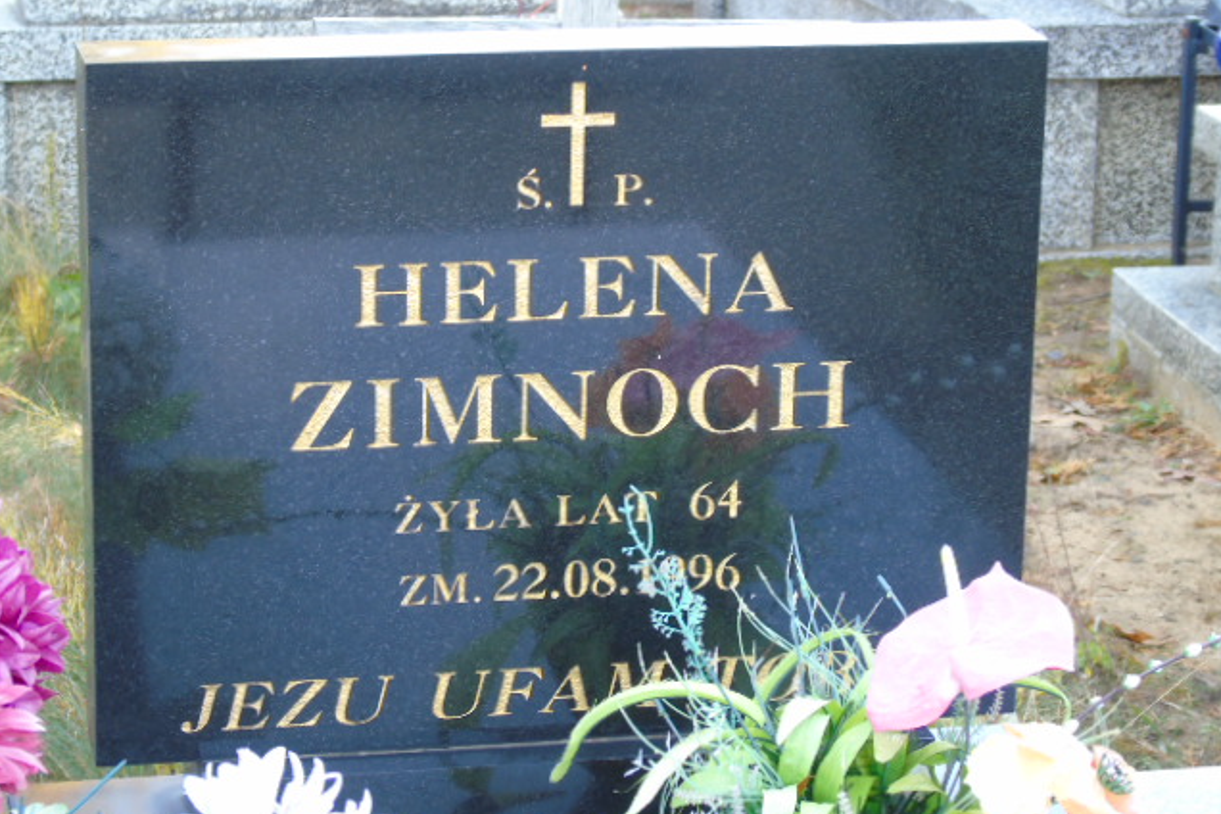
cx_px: 610
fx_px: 3832
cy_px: 428
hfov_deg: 18.1
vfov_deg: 12.1
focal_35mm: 113
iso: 200
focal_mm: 19
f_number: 4.4
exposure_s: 1/50
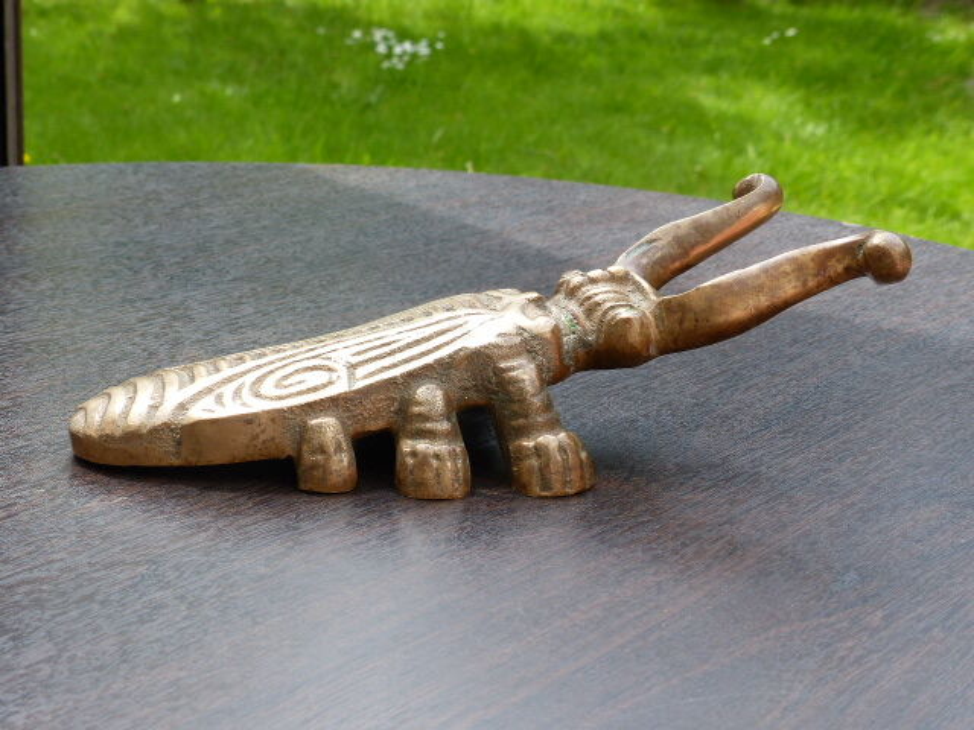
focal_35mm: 61
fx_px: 1716
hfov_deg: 31.7
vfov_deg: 24.0
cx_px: 487
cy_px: 365
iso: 100
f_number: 4
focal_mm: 10.9
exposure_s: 1/400
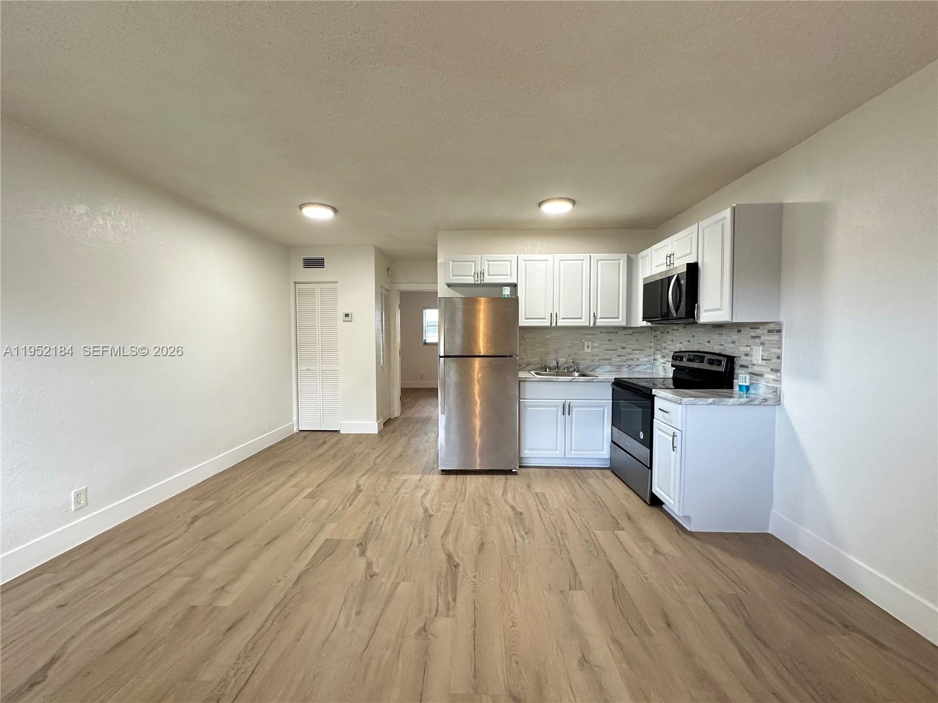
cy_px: 352
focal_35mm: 14
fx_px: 379
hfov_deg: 102.1
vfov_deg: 85.7
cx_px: 469
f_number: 2.2
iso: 320
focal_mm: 2.22
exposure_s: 1/60
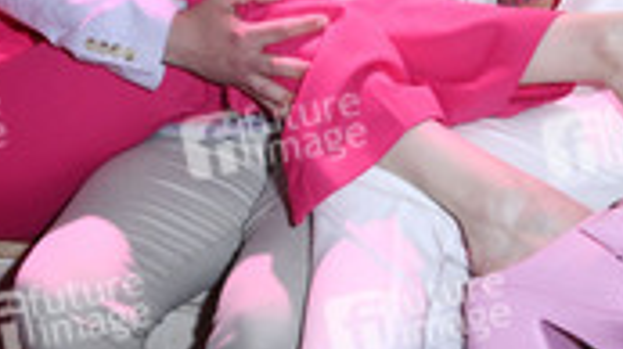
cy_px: -133
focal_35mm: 93
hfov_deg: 22.9
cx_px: 322
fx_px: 1535
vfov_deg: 12.5
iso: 2500
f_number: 5.6
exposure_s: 1/100
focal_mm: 34
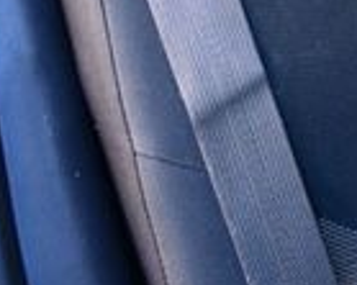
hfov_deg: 12.5
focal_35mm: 130
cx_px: 781
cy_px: -56
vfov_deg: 11.6
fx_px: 1373
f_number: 3.8
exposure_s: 1/125
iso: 1100
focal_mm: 20
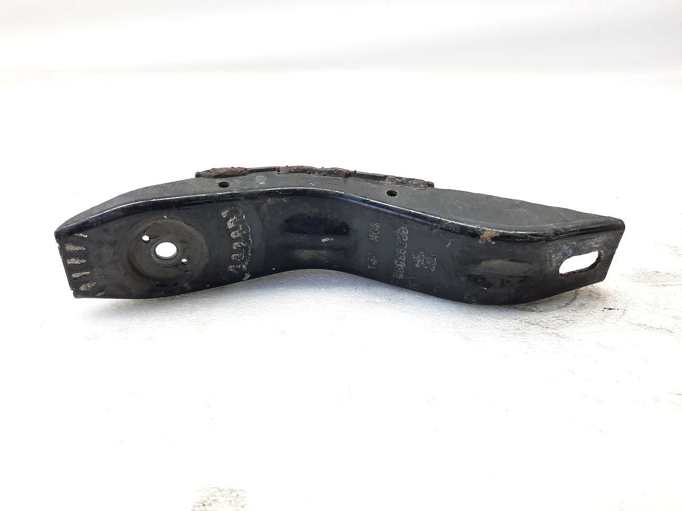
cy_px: 256
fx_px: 493
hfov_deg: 69.4
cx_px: 341
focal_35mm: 25
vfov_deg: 54.9
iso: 125
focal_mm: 4.6
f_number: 2
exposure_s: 1/50
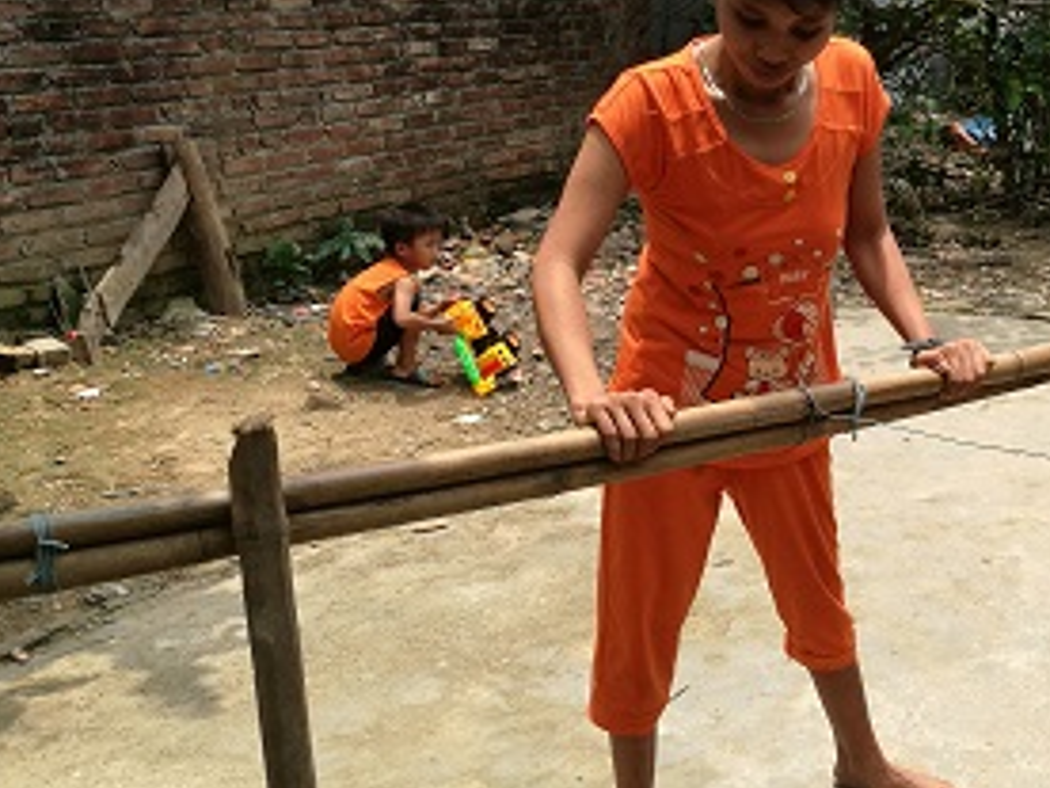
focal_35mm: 49
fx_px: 1486
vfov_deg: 29.7
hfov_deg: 37.5
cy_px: 383
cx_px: 845
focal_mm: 4.5
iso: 50
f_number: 2.2
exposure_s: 1/702
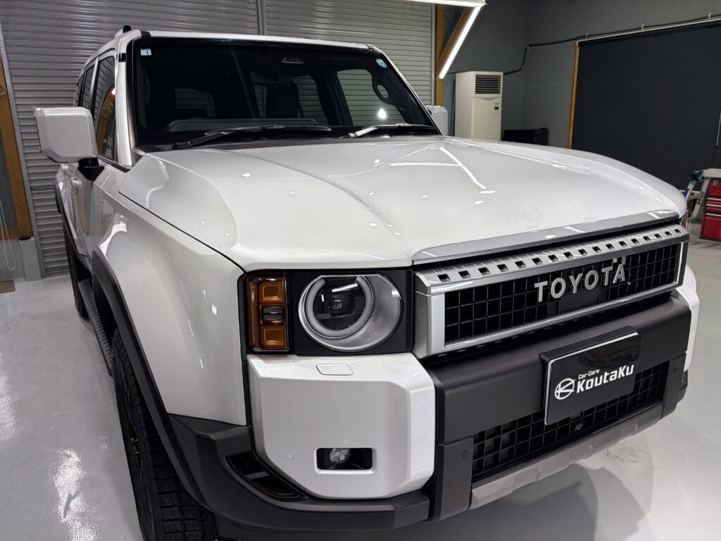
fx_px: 542
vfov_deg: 53.1
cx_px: 360
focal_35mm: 26
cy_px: 270
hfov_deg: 67.3
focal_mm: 5.96
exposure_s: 1/181
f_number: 1.6
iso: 40
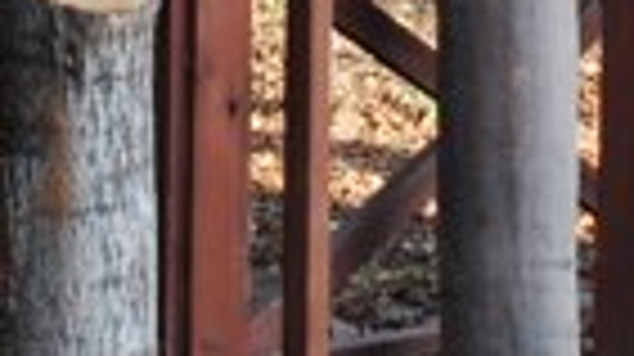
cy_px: -534
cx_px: 283
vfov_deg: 5.6
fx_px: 3460
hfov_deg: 10.5
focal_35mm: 206
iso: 200
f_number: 5.6
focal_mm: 18
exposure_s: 1/125
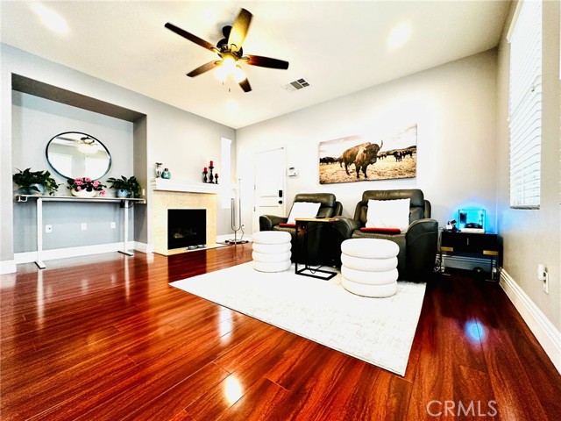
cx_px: 280
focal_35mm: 14
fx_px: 227
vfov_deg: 85.7
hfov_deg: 102.1
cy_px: 210
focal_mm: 2.22
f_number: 2.2
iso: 250
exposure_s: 1/120
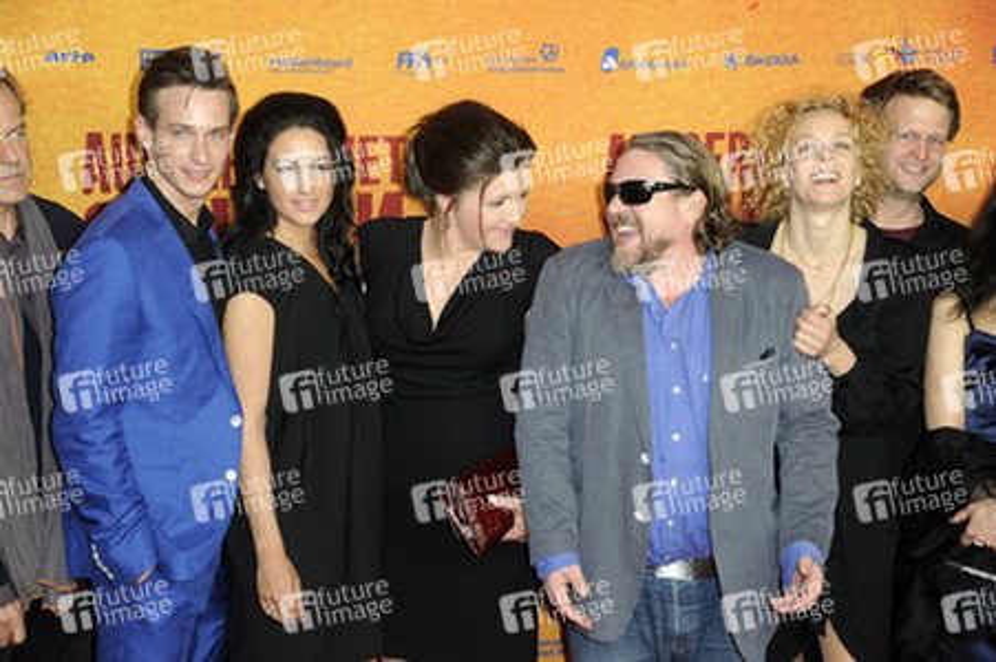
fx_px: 1935
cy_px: 331
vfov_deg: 19.4
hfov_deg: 28.9
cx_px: 498
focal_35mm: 70
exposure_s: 1/160
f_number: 5.6
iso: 640
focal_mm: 70
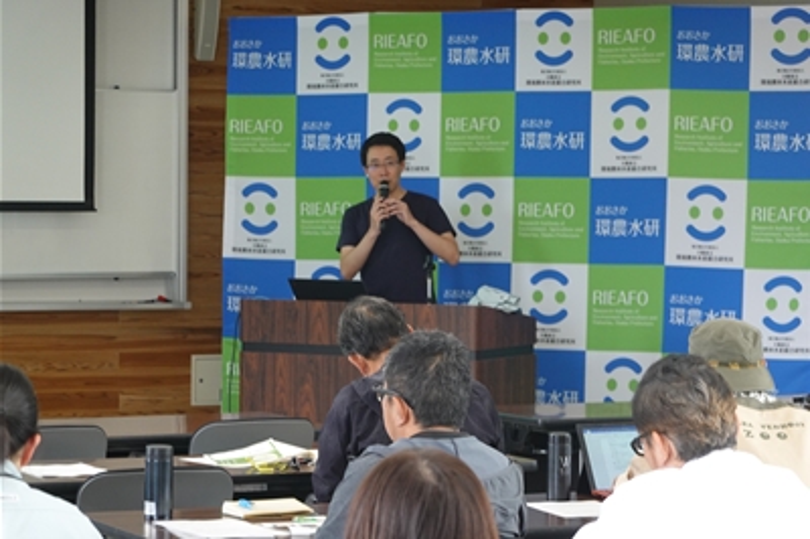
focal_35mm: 139
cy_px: 270
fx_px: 3125
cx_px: 405
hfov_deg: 14.8
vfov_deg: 9.9
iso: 800
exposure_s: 1/40
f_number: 4.5
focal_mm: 50.65
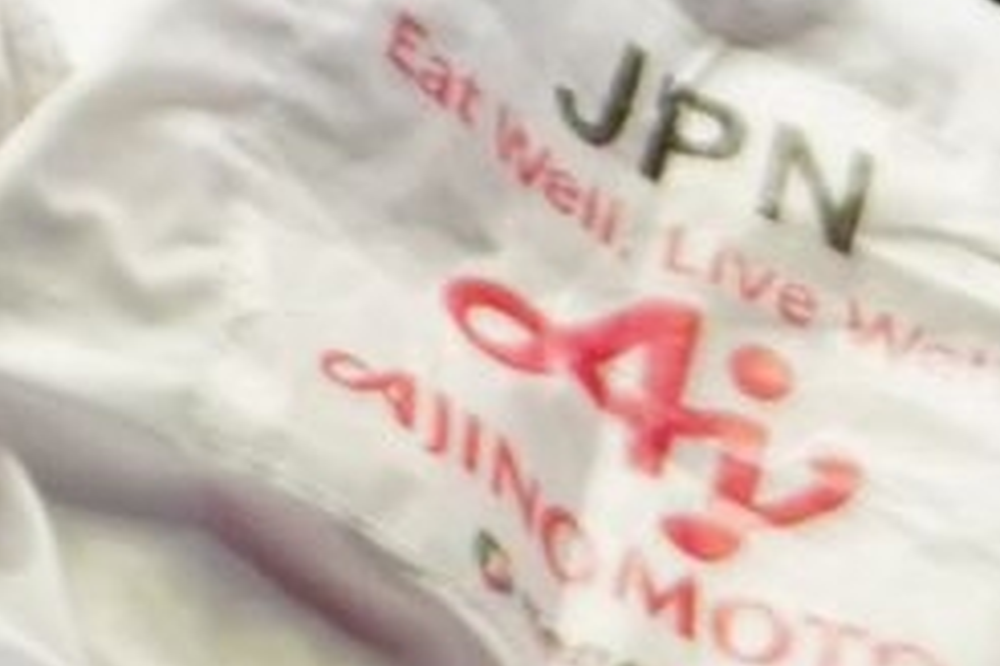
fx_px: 30692
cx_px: -2301
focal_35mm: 1105
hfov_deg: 1.9
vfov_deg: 1.2
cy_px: 837
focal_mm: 101
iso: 1600
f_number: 2.8
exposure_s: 1/1000
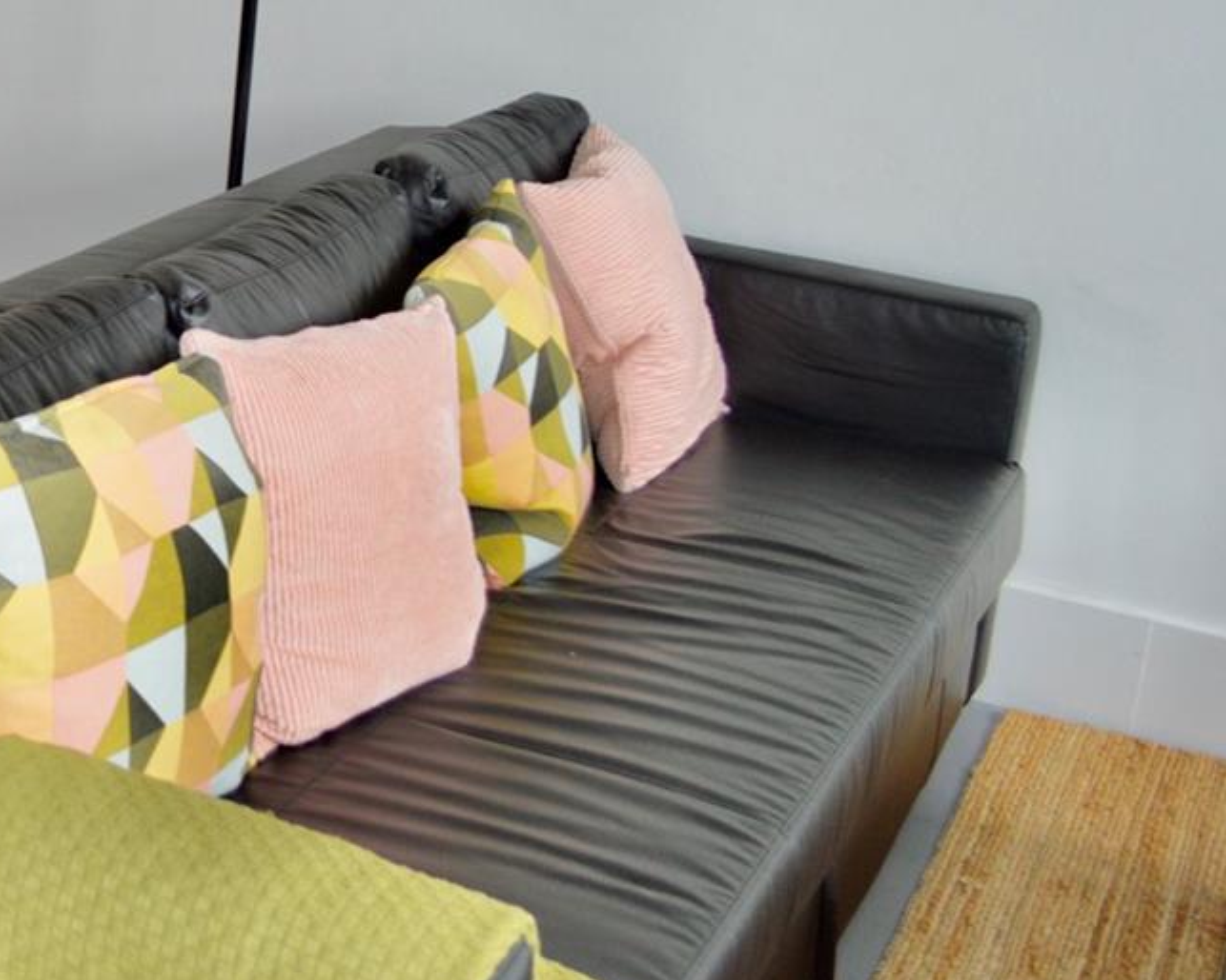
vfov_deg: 23.6
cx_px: -235
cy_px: 125
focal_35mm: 63
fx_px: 2285
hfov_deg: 26.7
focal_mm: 18
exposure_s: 1/80
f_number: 4
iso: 400
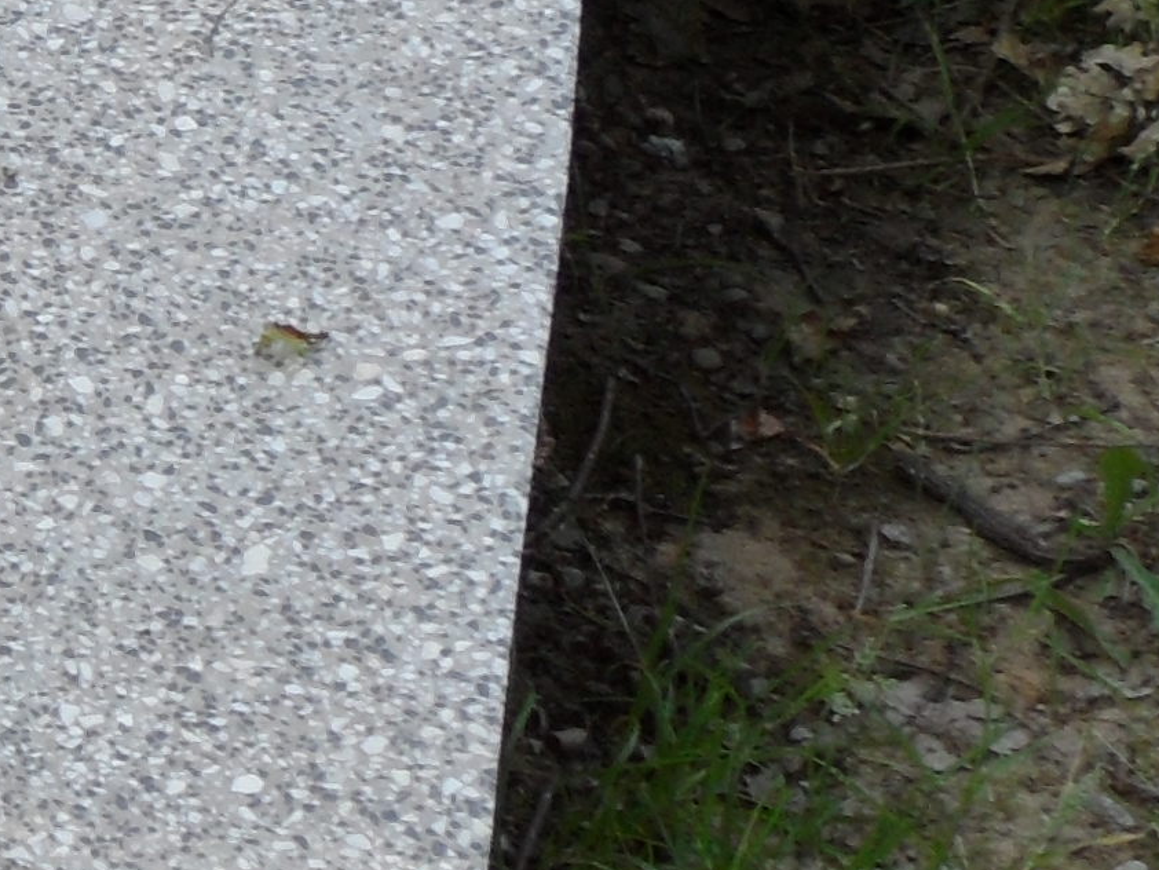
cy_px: -229
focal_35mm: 152
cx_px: -699
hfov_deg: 12.2
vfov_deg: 9.6
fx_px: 5091
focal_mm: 5.3
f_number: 3.4
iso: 80
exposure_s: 1/125
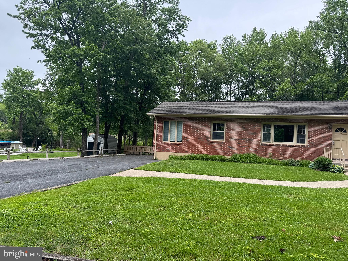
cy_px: 130
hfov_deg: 71.6
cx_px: 174
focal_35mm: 24
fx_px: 241
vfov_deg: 56.8
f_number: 1.78
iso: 80
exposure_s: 1/723
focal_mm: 6.76
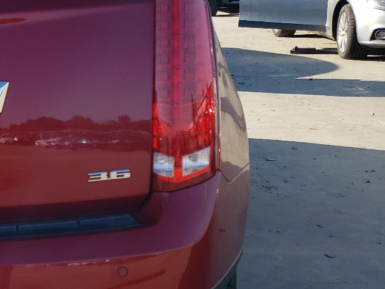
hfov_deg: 25.7
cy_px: 134
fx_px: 734
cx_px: -98
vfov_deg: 22.3
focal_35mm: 66
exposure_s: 1/1429
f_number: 1.5
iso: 50
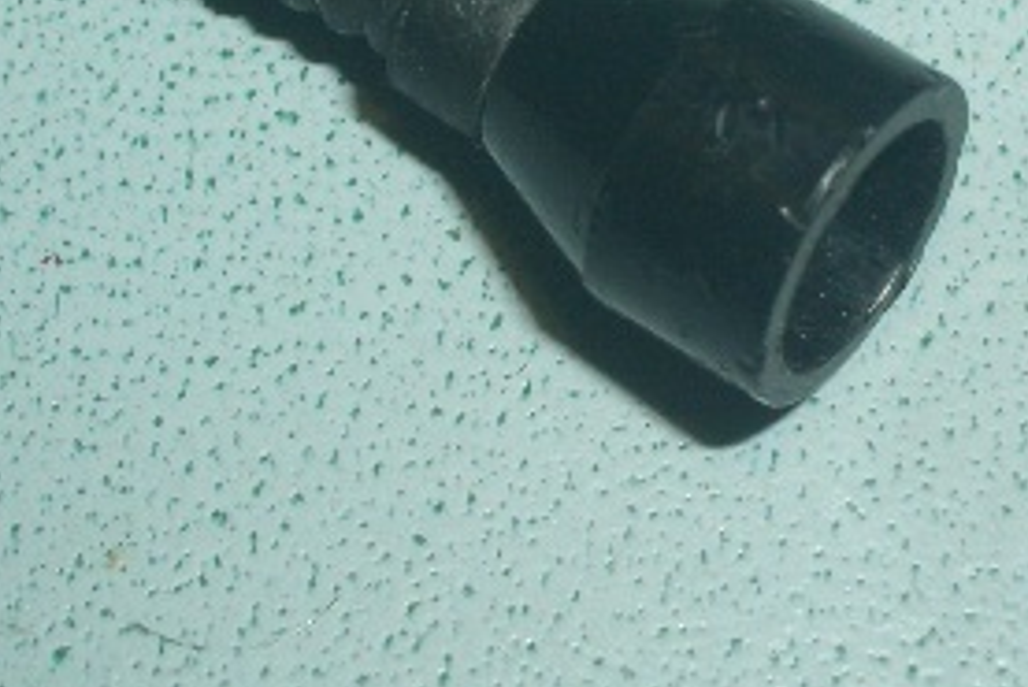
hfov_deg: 13.7
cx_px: 345
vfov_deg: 9.2
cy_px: 104
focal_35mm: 149
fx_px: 4257
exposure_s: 1/80
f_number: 5.6
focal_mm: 10.2
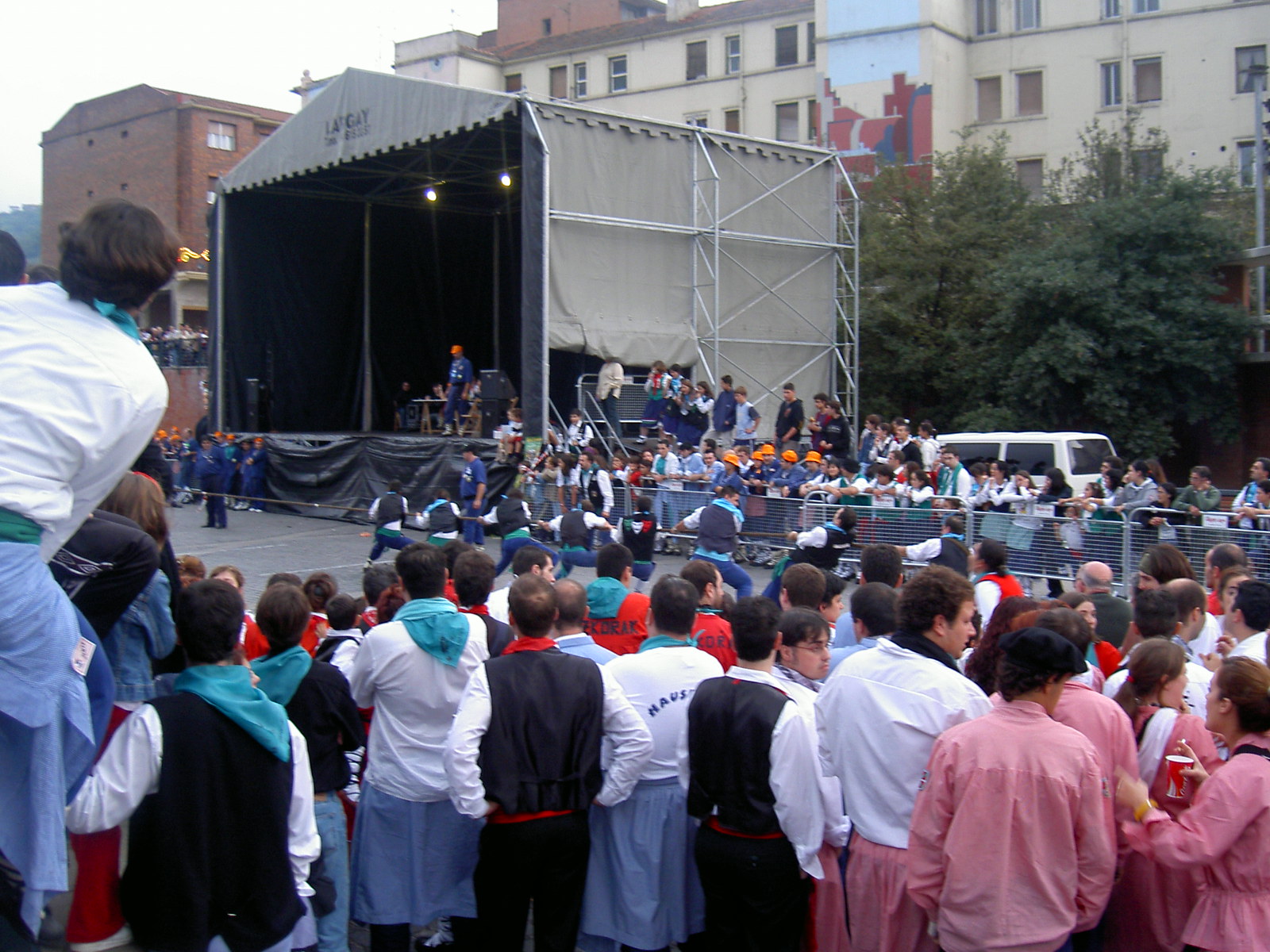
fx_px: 1431
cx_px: 635
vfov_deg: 36.8
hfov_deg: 47.9
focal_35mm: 39
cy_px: 476
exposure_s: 1/59.5
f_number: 2.8
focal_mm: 8
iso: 100
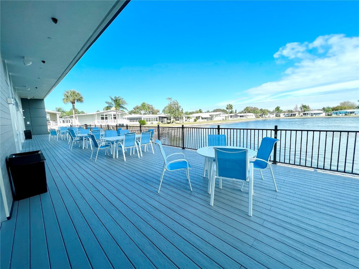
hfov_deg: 106.2
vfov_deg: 89.9
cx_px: 180
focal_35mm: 13
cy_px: 134
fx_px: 135
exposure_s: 1/1946
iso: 32
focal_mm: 1.57
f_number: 1.8
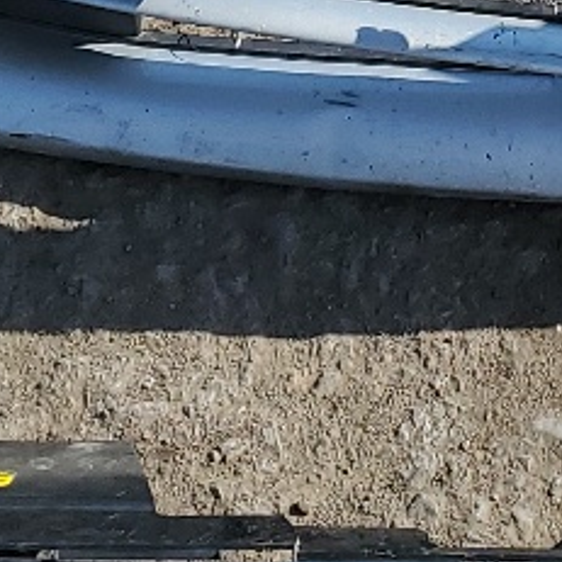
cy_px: -102
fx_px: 2921
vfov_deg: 10.8
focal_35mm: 159
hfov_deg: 10.9
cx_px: 584
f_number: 1.5
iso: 50
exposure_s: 1/2500
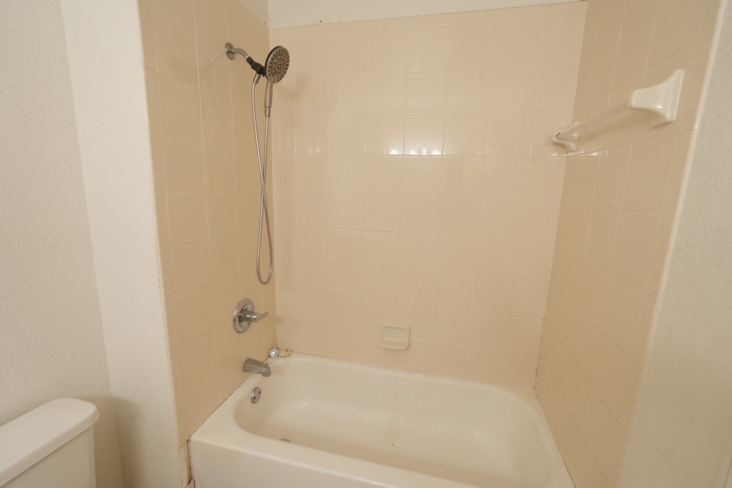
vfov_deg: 73.7
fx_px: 325
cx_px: 366
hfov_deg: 96.7
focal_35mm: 16
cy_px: 244
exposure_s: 1/30
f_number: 5.6
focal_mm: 16
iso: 1250
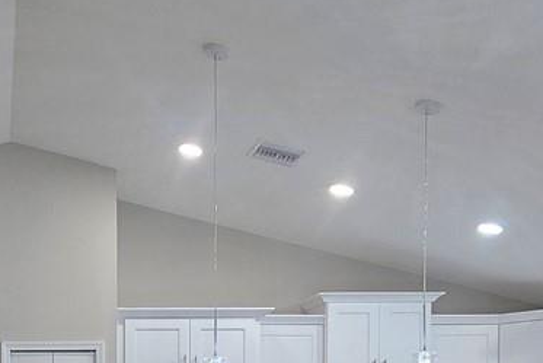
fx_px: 875
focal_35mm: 58
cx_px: 20
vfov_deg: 20.7
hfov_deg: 32.2
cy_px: 506
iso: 80
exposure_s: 1/60
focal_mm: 2.2
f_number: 2.2
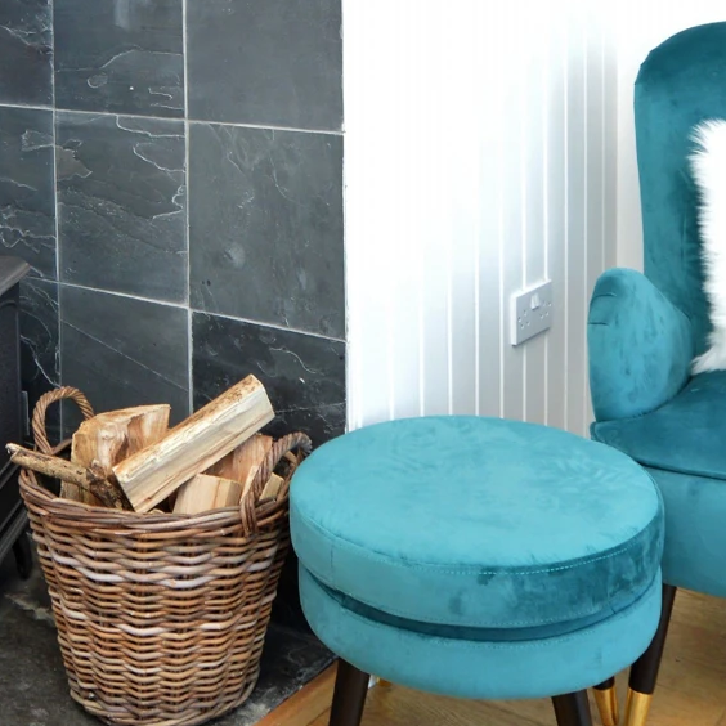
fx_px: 1234
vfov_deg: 30.3
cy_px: -10
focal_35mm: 52
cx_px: 266
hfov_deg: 32.6
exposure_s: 1/100
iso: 400
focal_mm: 12
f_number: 5
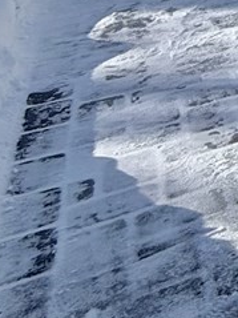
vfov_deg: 17.1
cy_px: -283
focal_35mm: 90
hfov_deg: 11.0
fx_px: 826
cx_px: 707
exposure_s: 1/1698
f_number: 2.2
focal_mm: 2.22
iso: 50
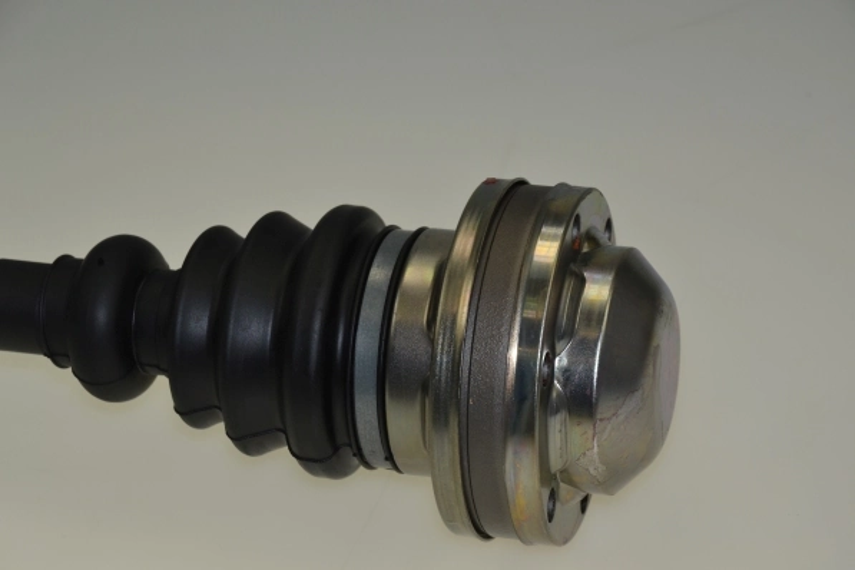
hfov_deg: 13.0
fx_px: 3740
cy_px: 285
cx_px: 428
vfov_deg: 8.7
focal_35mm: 158
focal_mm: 105
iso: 100
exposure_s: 1/200
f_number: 8
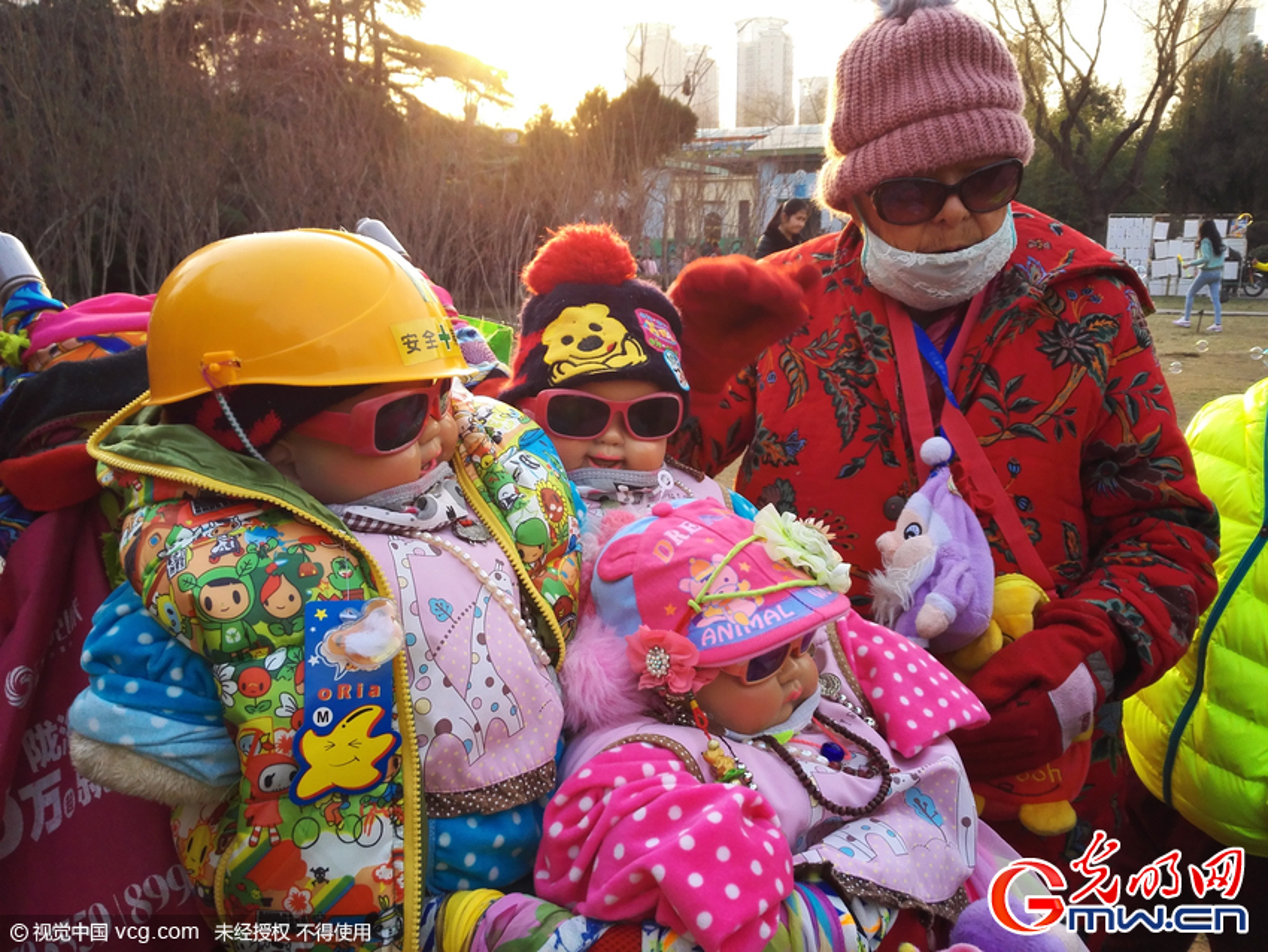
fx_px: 1063
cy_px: 476
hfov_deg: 61.6
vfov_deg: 48.2
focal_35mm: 29
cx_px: 634
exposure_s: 1/218
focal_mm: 3.8
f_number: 2
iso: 80
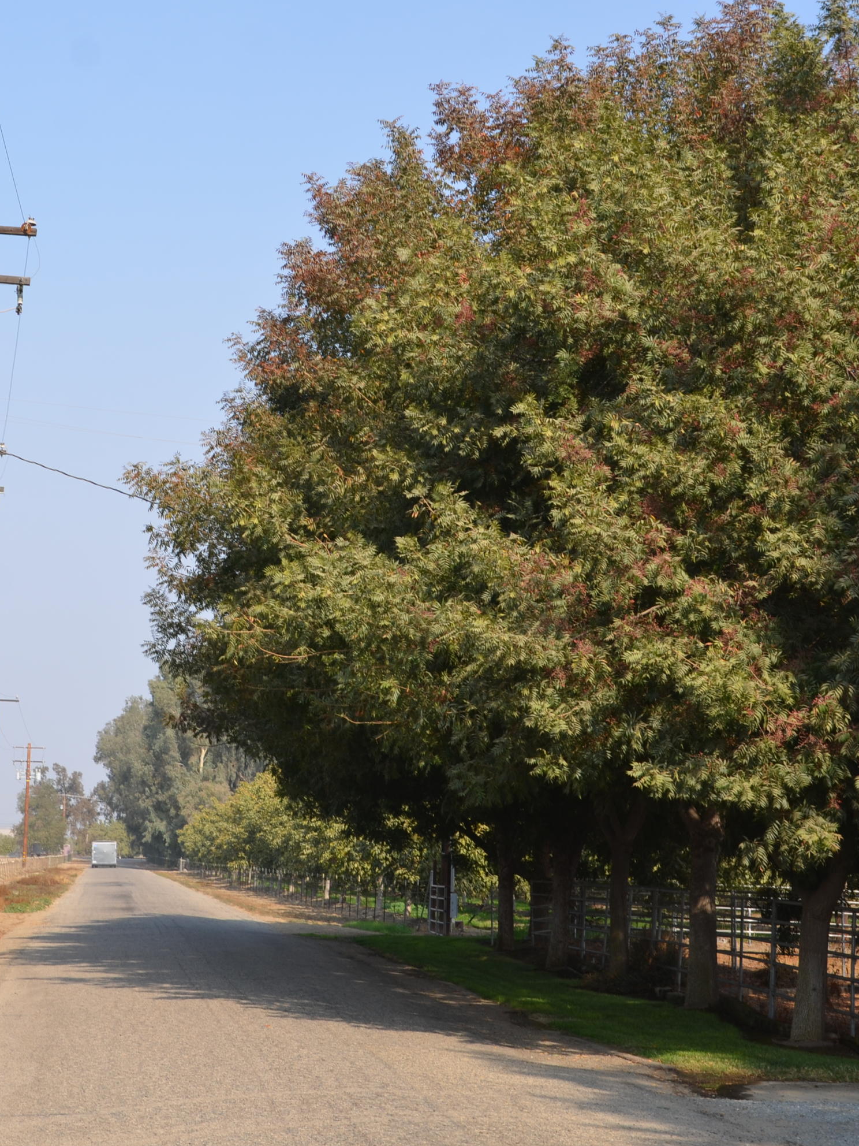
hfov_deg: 19.8
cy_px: 573
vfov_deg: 26.3
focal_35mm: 74
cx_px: 242
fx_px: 2448
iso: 100
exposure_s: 1/250
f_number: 9
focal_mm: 34
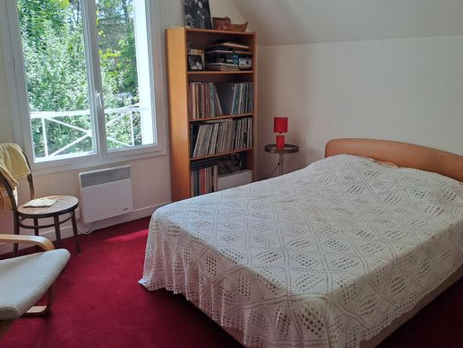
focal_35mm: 29
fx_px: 388
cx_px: 247
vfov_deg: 48.2
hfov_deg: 61.6
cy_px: 159
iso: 32
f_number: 1.8
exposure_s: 1/106
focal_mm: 4.65
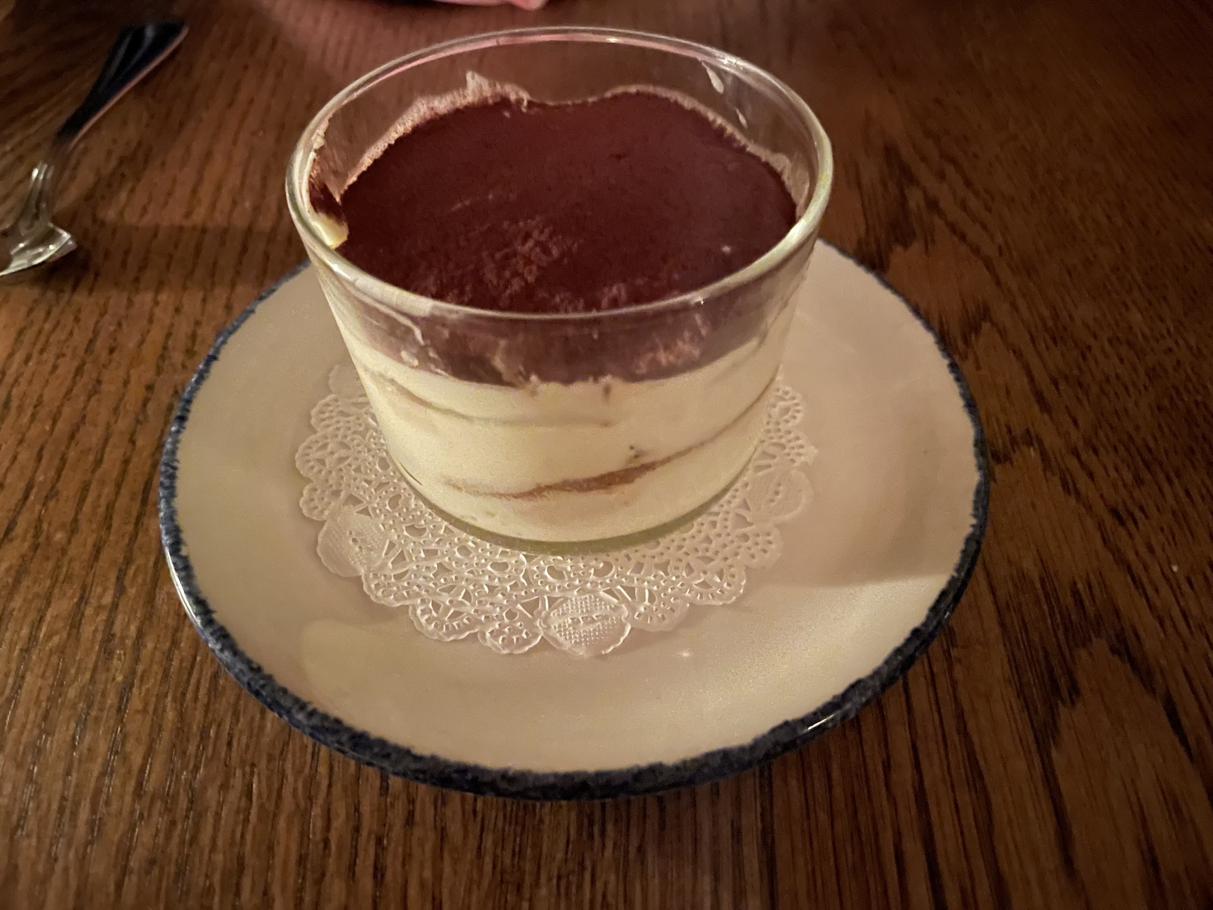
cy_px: 455
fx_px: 911
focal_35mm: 26
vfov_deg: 53.1
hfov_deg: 67.3
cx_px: 606
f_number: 1.6
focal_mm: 4.2
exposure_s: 1/7
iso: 1000
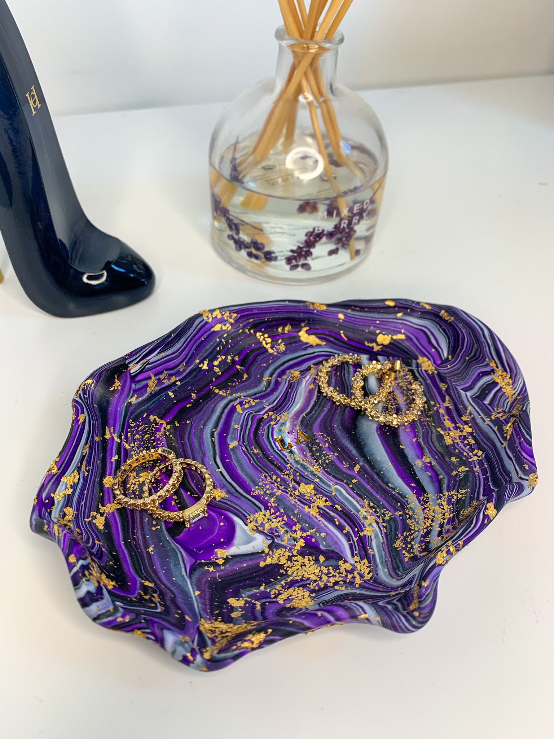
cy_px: 370
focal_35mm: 26
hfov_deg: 53.1
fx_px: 555
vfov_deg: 67.3
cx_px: 277
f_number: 1.8
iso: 64
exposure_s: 1/120
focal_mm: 4.25
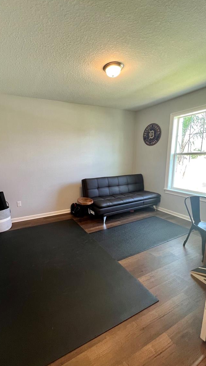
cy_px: 185
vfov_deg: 103.0
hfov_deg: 69.6
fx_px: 146
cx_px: 80
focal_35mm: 15
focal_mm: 1.57
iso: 160
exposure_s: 1/60
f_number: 1.8
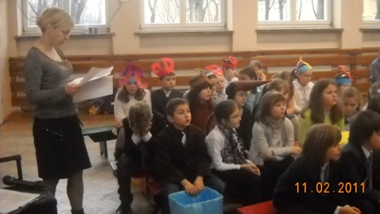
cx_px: 190
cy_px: 74
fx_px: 453
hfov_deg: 45.5
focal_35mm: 45
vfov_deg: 26.4
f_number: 3.1
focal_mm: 6.72
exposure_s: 1/76
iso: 733
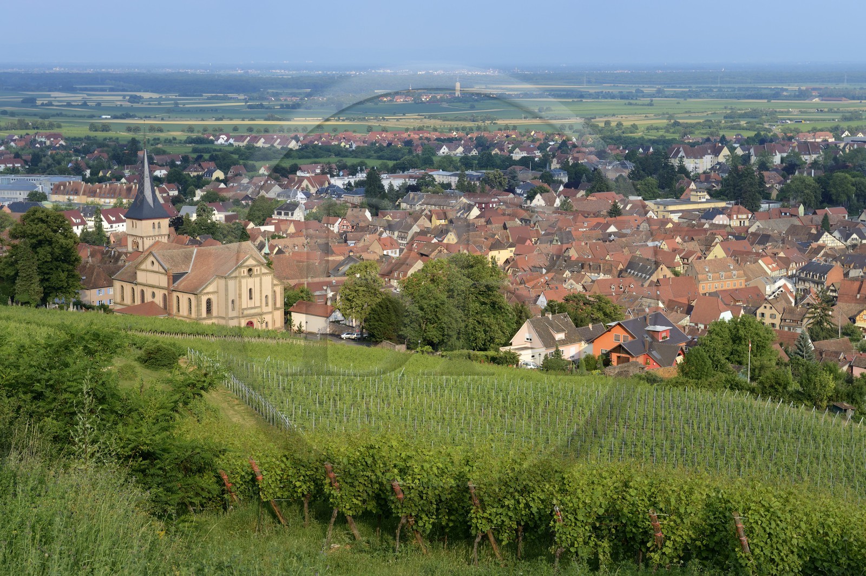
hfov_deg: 32.4
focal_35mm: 62
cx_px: 433
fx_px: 1490
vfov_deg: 21.9
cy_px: 288
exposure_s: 1/200
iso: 200
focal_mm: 62
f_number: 9
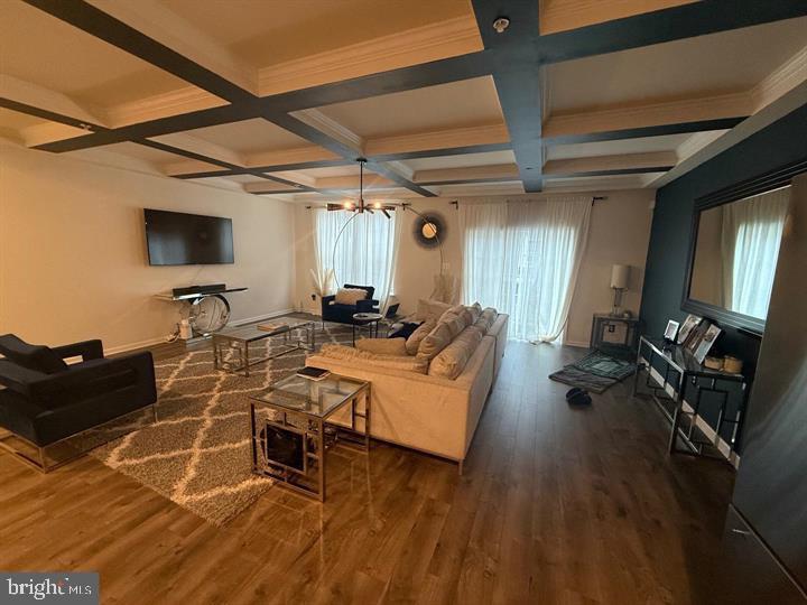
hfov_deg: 102.1
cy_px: 302
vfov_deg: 85.7
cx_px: 404
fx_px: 326
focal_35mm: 14
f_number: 2.2
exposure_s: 1/60
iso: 250
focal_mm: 2.22
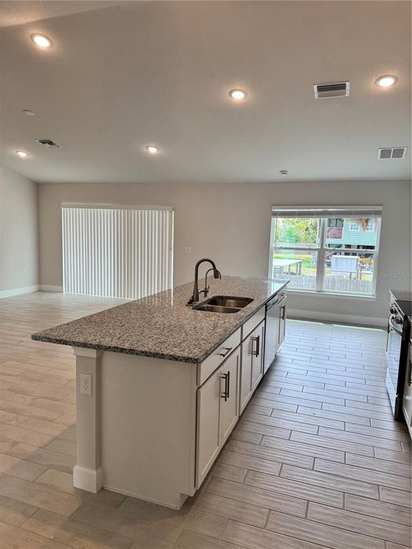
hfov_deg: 56.8
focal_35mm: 24
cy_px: 274
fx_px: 381
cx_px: 206
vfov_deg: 71.6
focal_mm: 6.76
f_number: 1.78
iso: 50
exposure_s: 1/135
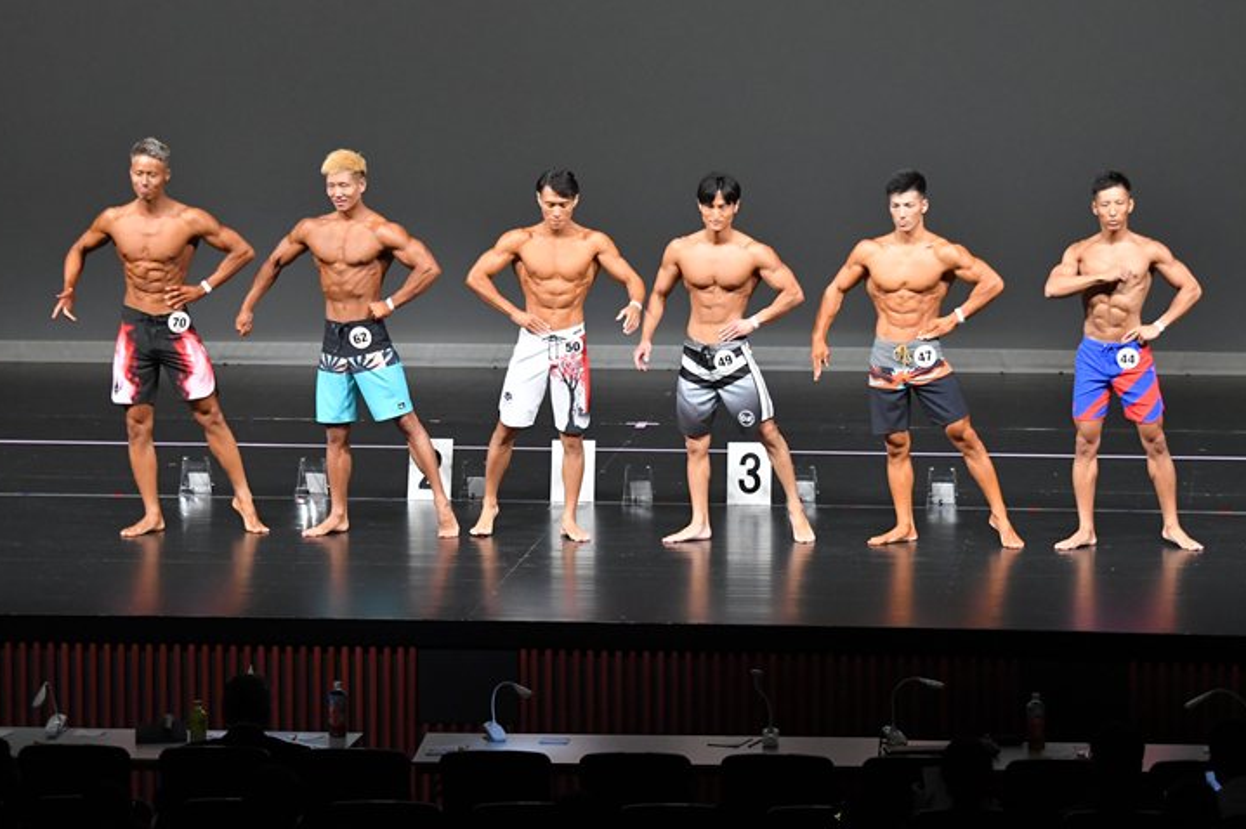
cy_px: 388
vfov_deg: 8.5
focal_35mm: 162
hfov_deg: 12.7
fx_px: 5604
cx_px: 620
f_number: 5.6
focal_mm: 100
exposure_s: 1/400
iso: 4000
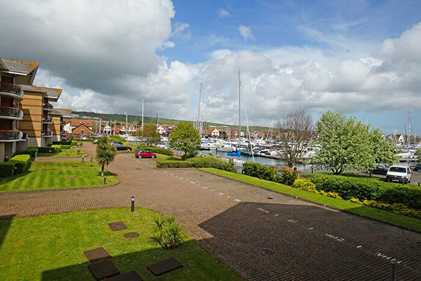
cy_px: 140
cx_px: 210
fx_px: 246
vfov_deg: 59.5
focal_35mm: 21
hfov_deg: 81.2
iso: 100
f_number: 14
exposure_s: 1/125
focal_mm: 14
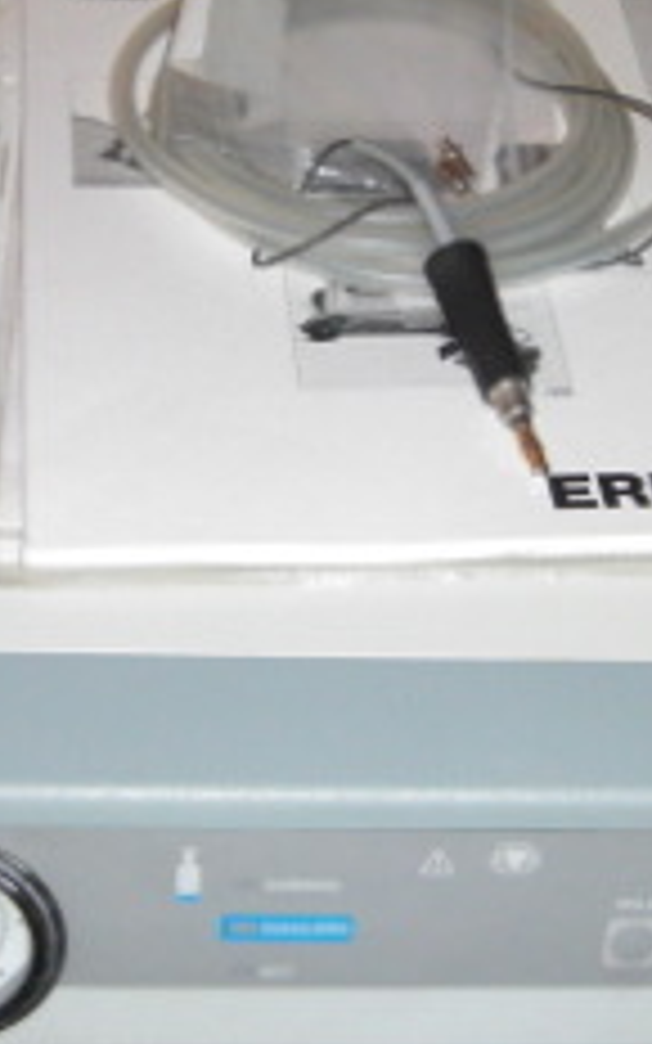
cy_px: 477
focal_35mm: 82
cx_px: 418
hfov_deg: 15.9
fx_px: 2331
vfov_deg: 25.2
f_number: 2.6
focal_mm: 4.9
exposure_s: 1/60
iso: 200
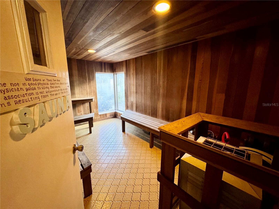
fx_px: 113
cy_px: 104
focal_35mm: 14
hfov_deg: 102.1
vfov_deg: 85.7
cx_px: 140
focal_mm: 2.22
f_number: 2.2
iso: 400
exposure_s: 1/60
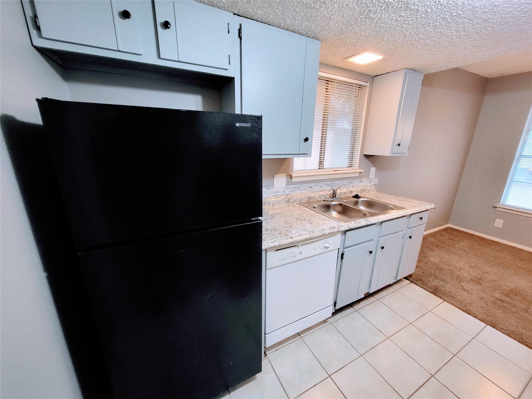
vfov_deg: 89.9
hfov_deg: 106.2
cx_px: 266
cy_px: 200
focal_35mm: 13
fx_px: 200
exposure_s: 1/30
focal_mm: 1.74
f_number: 2.2
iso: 320
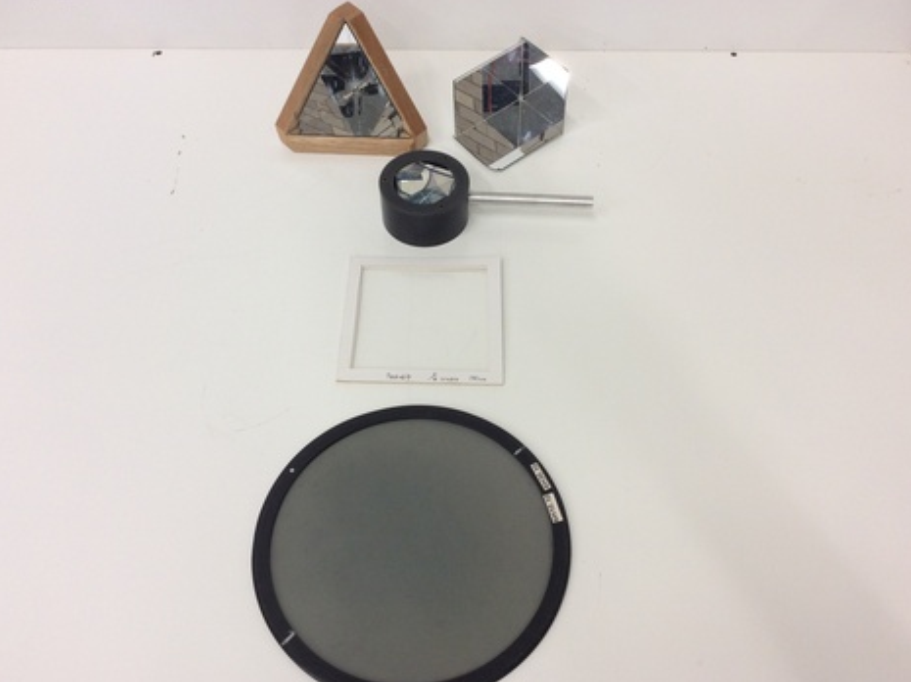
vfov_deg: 42.9
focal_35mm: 33
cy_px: 348
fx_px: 868
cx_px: 449
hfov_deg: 55.4
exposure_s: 1/24
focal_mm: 3.3
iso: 50
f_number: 2.4
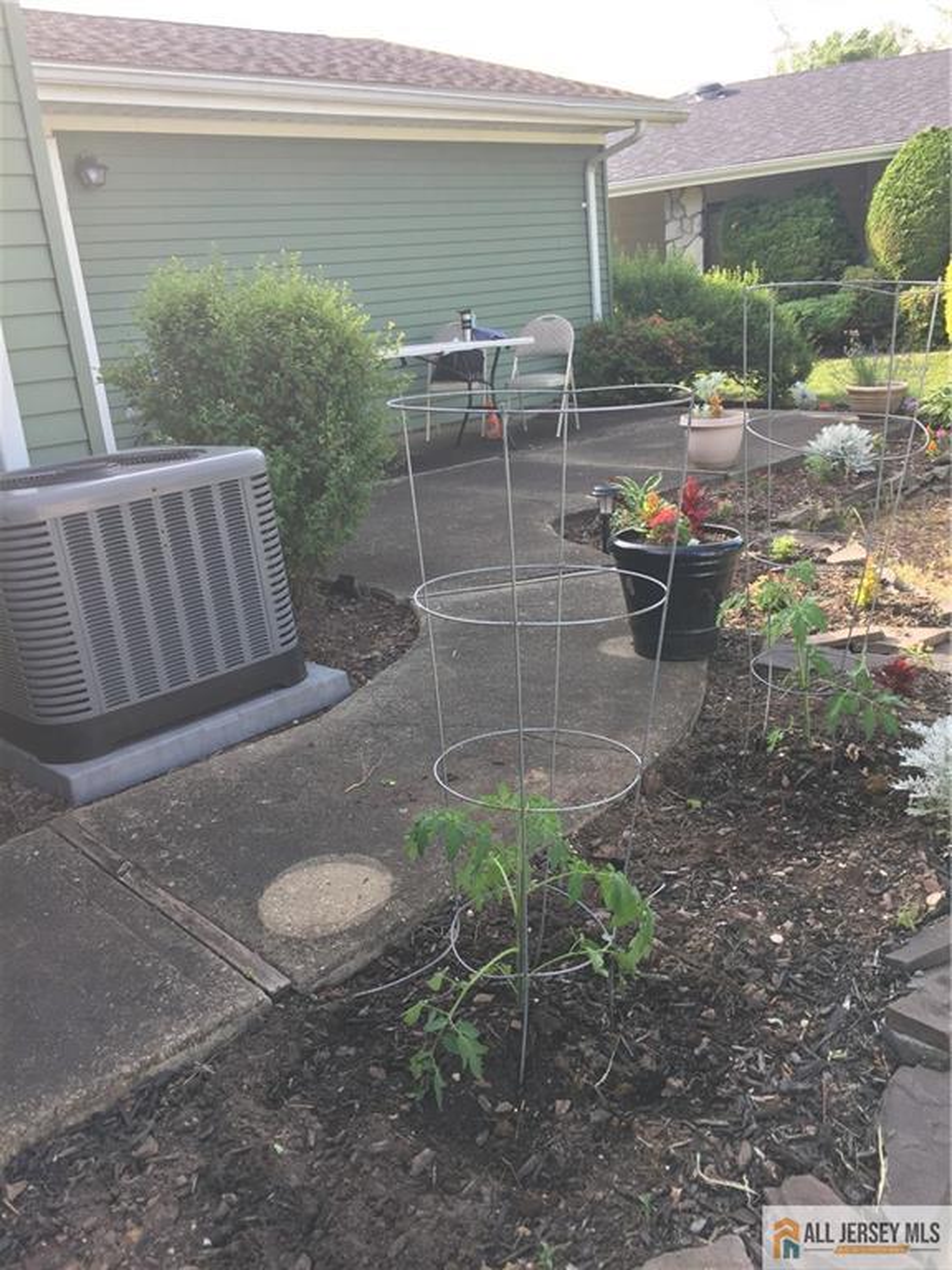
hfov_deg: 48.2
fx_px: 1063
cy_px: 635
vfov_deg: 61.7
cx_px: 476
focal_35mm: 29
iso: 32
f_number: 2.2
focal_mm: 4.15
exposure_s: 1/237
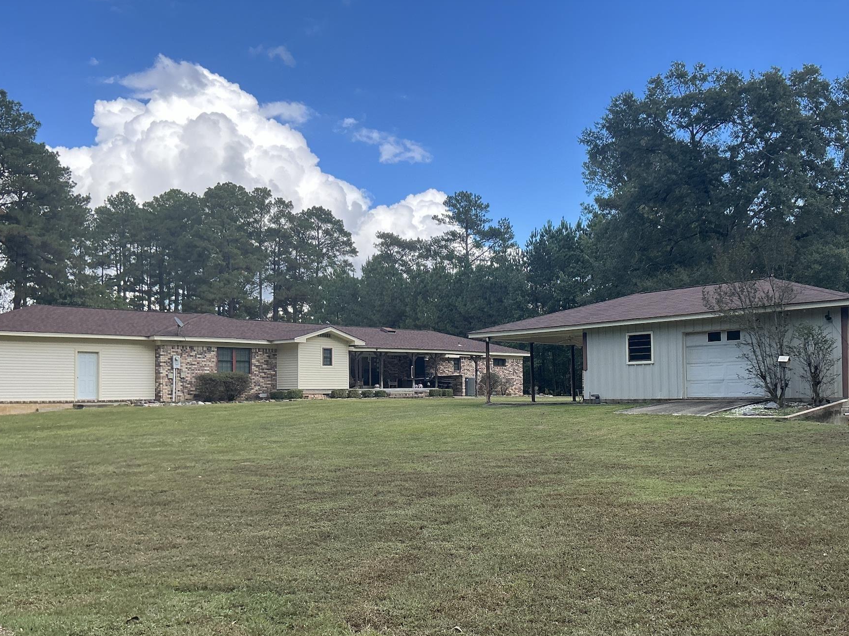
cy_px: 373
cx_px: 463
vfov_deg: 42.8
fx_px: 809
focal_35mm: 33
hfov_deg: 55.3
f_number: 1.8
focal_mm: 3
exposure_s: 1/728
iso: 25
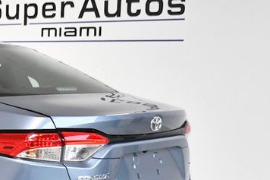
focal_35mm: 95
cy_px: 149
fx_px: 712
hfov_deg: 19.5
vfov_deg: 14.3
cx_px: -96
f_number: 3.5
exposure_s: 1/800
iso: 2500
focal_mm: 22
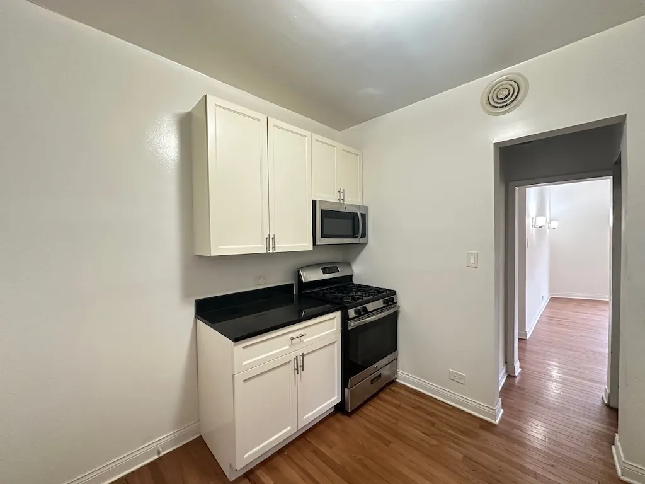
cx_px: 322
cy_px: 242
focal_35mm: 14
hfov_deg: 102.1
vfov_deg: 85.7
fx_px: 261
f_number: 2.2
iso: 800
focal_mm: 2.22
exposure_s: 1/60
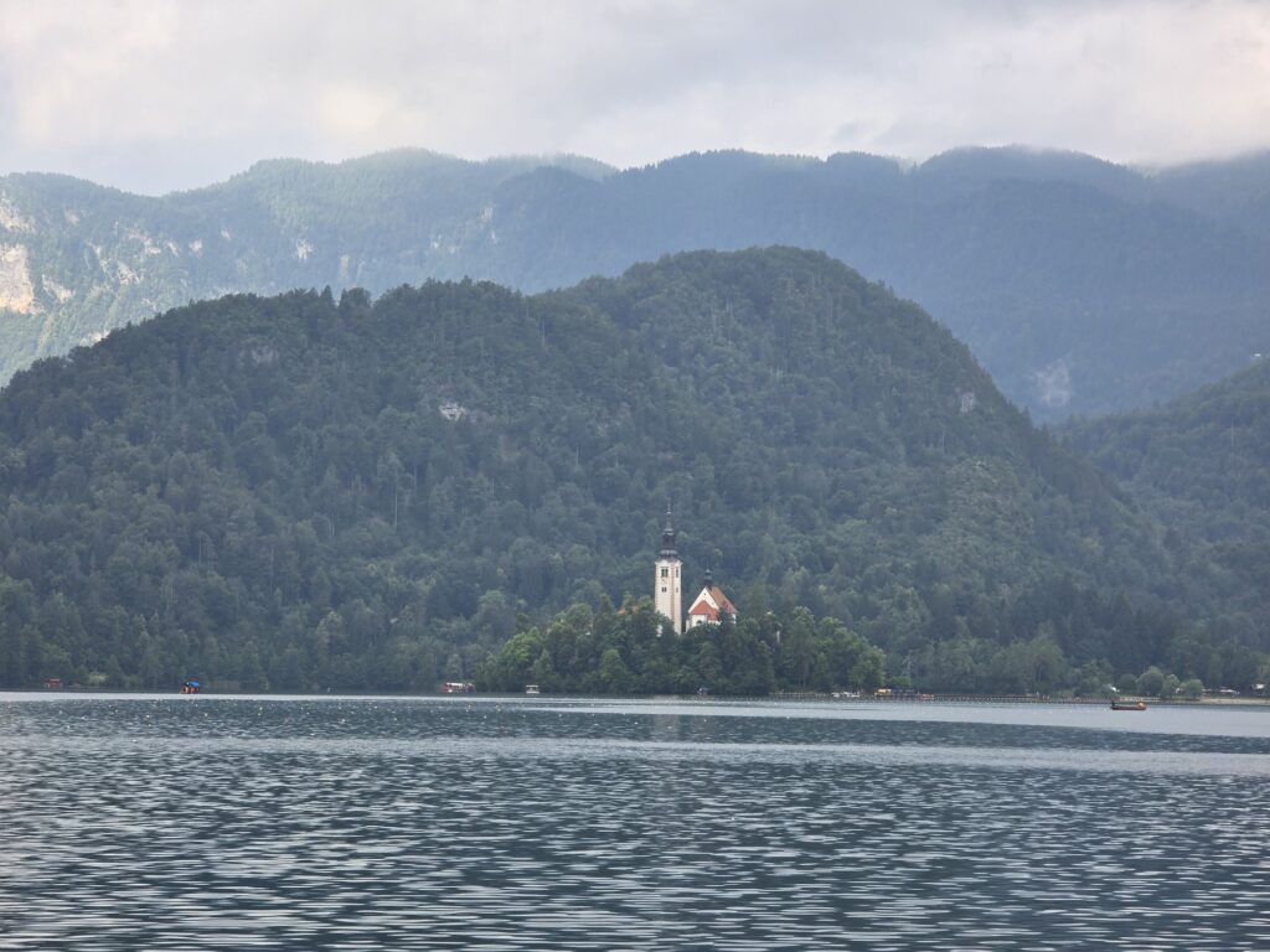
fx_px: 4219
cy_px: 476
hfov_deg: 17.1
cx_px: 635
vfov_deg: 12.9
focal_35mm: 115
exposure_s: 1/494
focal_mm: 18.6
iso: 64
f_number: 3.4
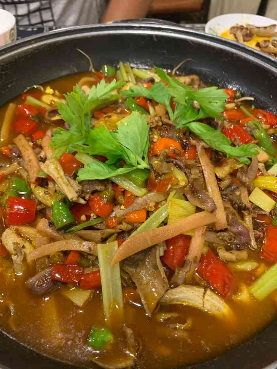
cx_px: 138
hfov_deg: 53.1
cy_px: 184
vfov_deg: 67.3
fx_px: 277
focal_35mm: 26
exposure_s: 1/33
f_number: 1.8
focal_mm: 4.25
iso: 400
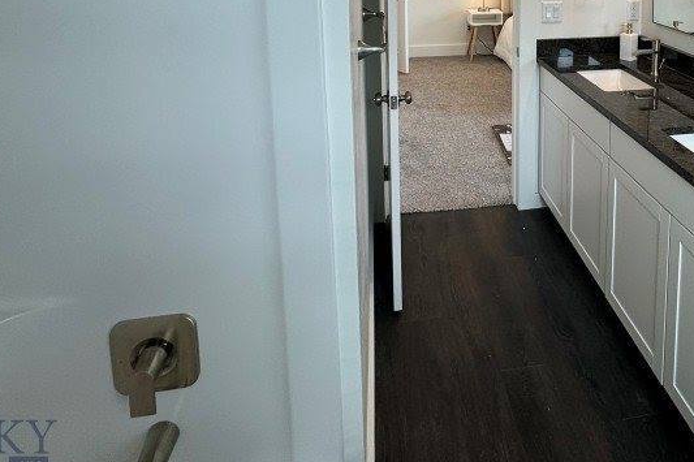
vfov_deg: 40.3
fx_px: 540
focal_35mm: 28
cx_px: 470
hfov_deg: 63.6
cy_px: -7
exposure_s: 1/120
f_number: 2.2
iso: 64
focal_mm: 2.22
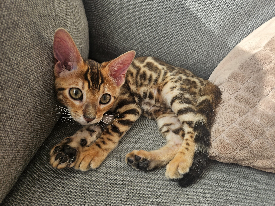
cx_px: 138
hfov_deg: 73.9
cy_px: 103
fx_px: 183
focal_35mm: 23
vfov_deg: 58.9
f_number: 1.8
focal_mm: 5.4
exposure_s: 1/108
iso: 25
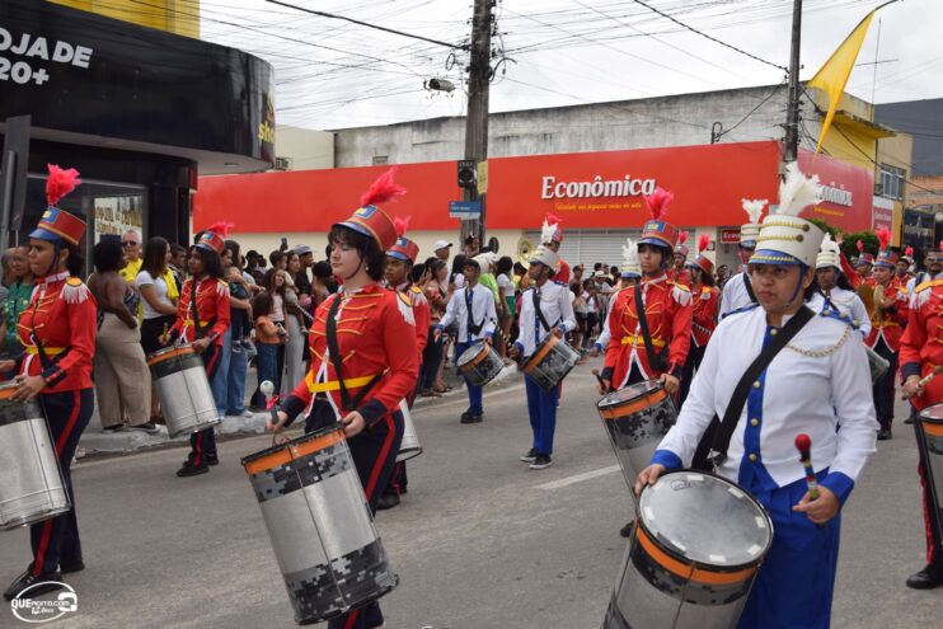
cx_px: 472
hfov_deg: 49.5
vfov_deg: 34.2
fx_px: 1022
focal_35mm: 39
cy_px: 314
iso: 100
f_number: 9
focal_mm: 26
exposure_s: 1/200
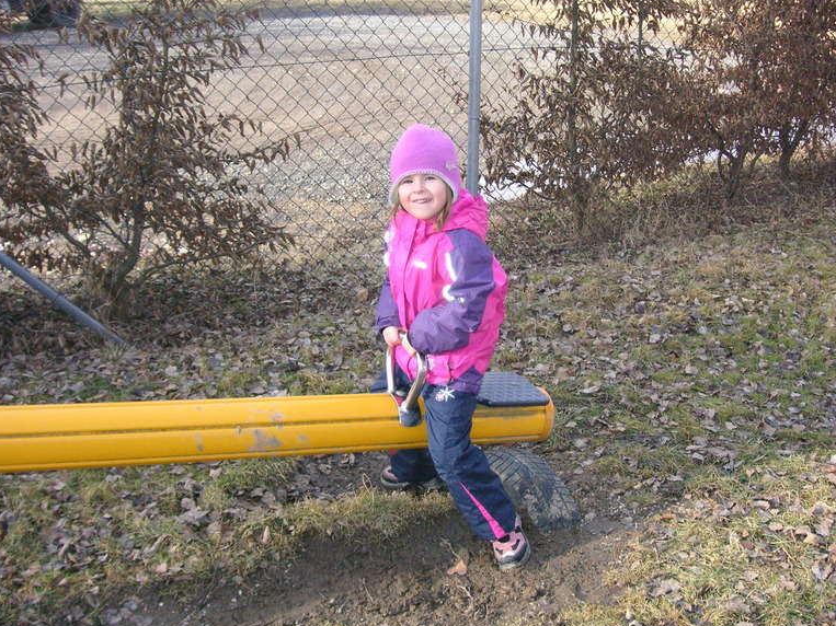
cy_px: 302
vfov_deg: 33.6
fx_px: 1038
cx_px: 433
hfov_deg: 43.9
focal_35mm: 43
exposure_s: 1/750
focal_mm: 6.9
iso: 160
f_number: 3
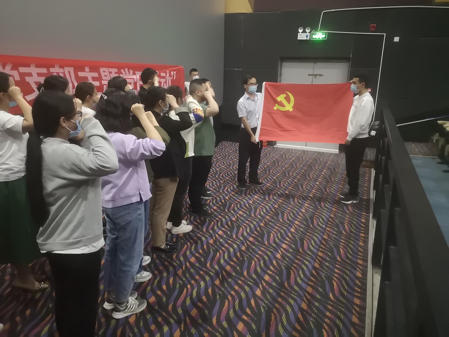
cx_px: 224
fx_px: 350
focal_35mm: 27
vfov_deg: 51.4
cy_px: 168
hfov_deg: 65.3
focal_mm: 3.95
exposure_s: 1/16.7
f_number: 1.8
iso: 1600
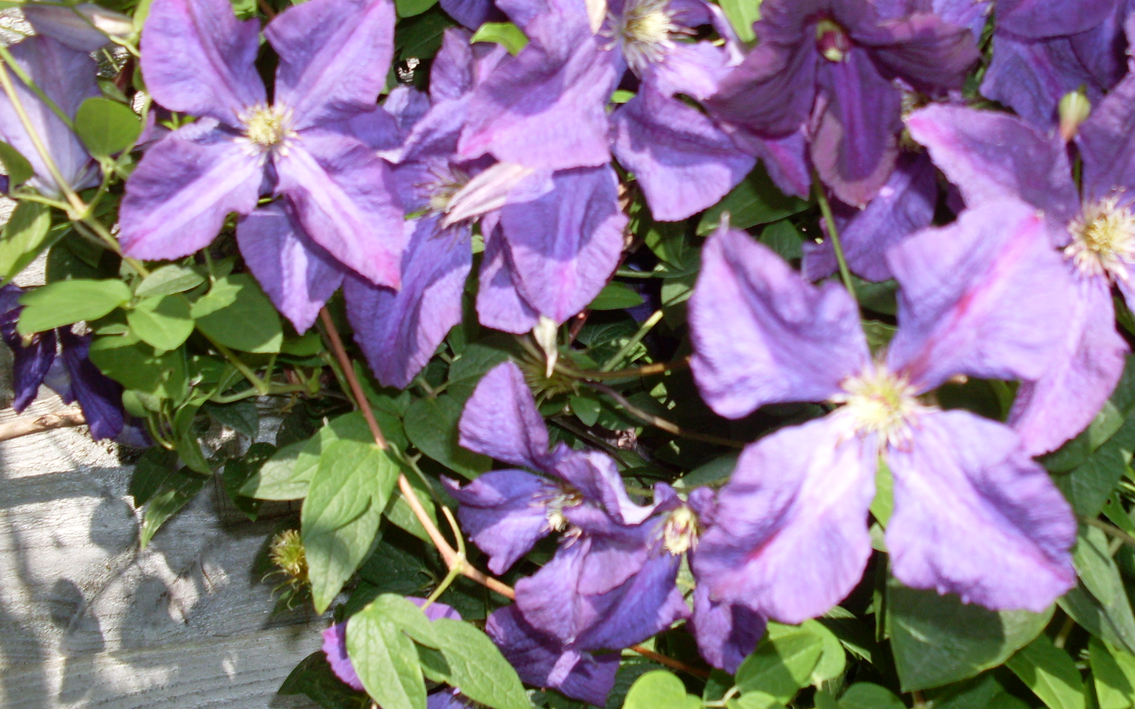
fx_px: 1577
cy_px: 297
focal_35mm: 51
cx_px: 705
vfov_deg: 25.3
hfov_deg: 39.3
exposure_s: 1/350
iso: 80
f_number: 2.8
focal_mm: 6.3
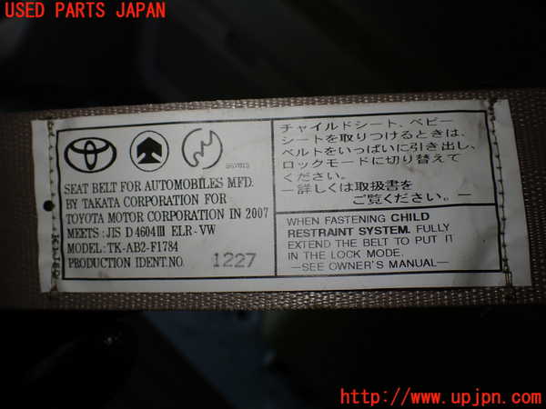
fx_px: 473
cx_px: 273
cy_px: 204
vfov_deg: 46.8
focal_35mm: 30
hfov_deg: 60.0
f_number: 2.3
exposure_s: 1/160
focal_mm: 5.4
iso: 100
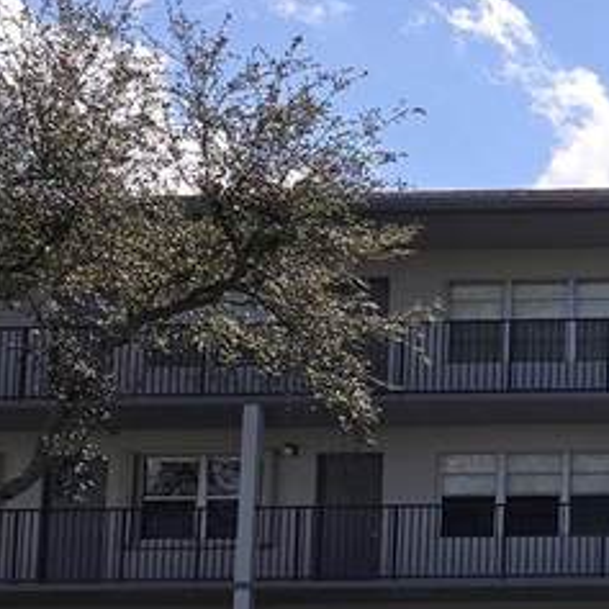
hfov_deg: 13.4
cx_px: 1251
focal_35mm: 110
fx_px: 2189
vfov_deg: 15.5
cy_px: 640
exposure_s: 1/1061
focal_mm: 6.3
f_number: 1.7
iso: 12
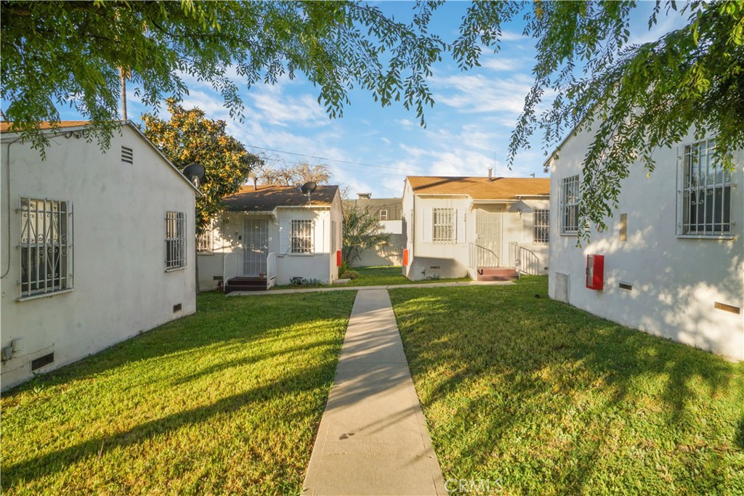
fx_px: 403
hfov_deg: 85.4
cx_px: 372
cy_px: 248
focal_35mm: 20
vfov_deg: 63.2
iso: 100
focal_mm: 13
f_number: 20
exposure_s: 1/30
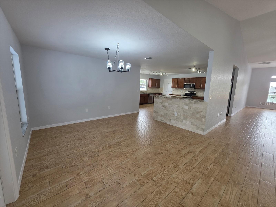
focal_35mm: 13
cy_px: 104
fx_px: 104
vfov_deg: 89.9
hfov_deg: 106.2
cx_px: 138
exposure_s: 1/120
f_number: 1.9
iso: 100
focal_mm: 2.2
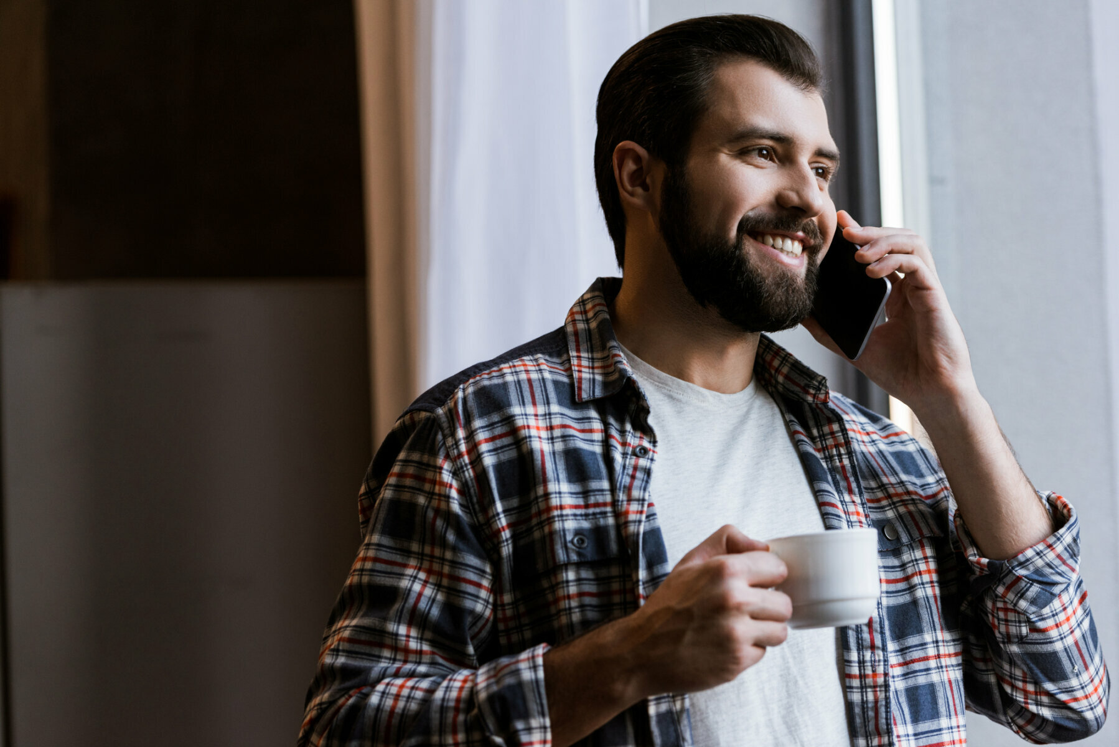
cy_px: 374
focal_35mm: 112
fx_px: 3482
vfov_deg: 12.2
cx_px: 560
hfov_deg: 18.3
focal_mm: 112
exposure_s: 1/200
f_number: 3.2
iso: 640
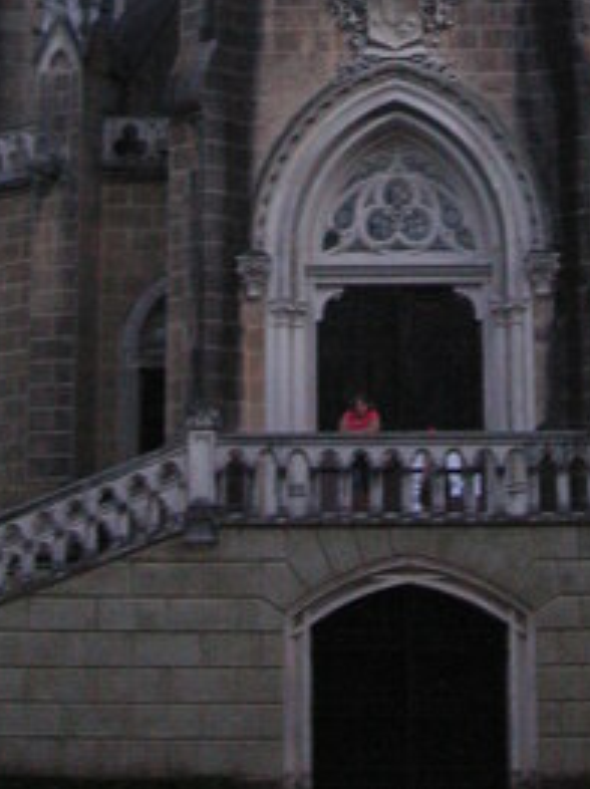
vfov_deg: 16.4
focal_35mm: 113
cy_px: -250
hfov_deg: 13.1
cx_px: 355
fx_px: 2572
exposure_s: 1/20
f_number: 2.8
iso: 100
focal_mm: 6.1
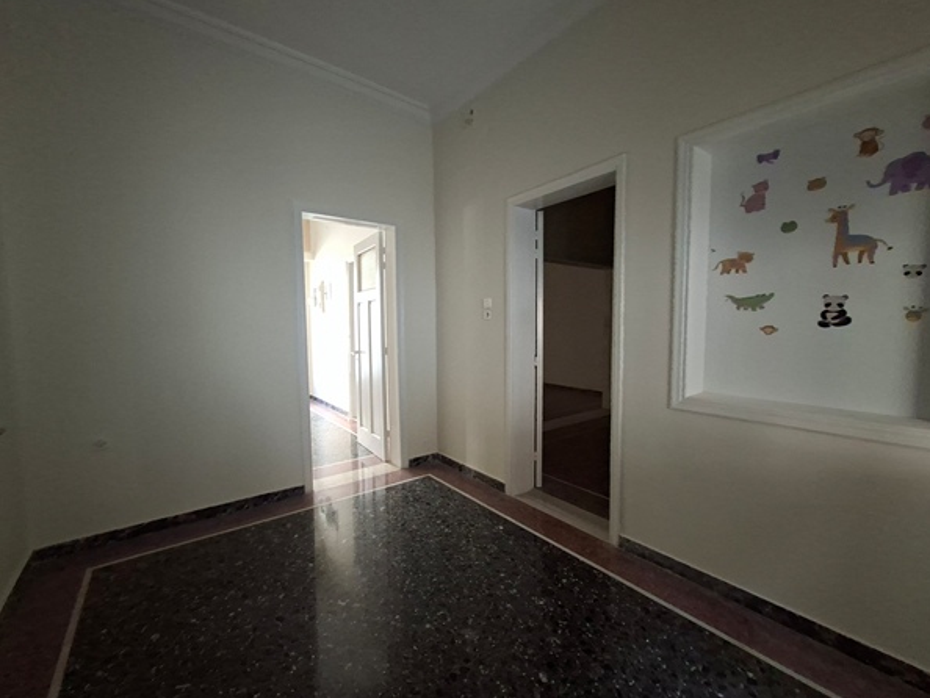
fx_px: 376
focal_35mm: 14
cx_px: 451
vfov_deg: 85.7
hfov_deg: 102.0
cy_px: 358
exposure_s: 1/25
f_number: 2.2
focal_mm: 1.74
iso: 400
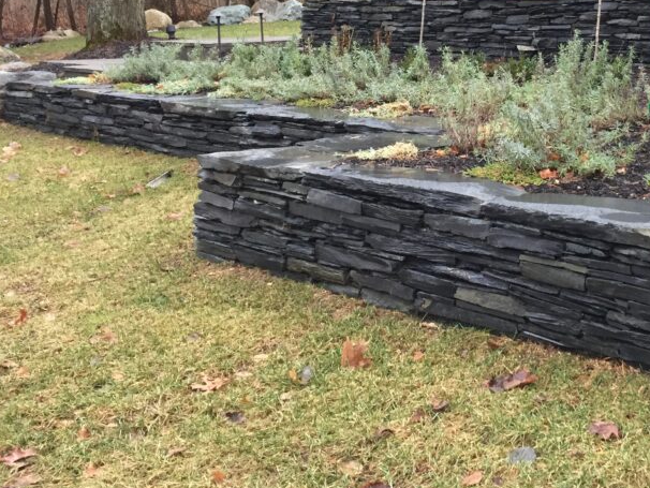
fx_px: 920
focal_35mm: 49
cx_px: 523
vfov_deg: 29.0
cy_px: 91
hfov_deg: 37.5
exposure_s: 1/30
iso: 100
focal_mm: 4.15
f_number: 2.2
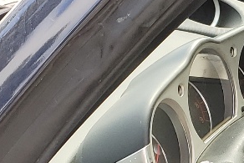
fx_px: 1004
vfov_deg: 9.1
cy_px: 205
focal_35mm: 148
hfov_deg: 12.0
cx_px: 526
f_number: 1.5
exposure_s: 1/417
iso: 50
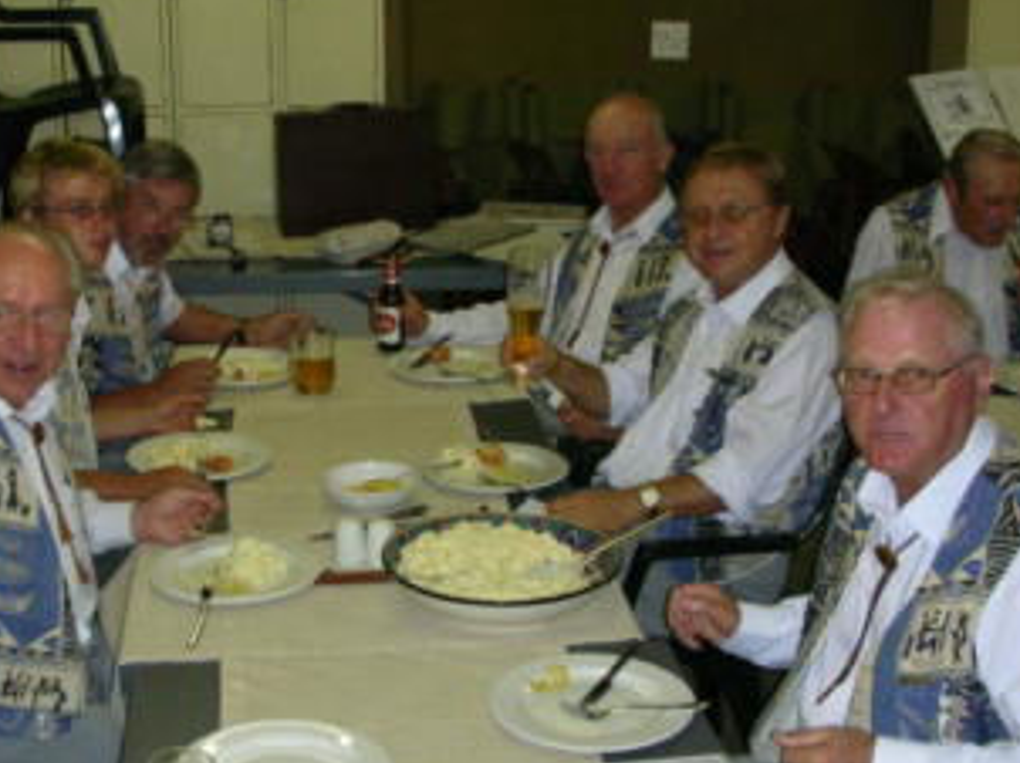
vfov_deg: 25.2
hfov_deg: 33.2
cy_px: 380
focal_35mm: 58
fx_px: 1708
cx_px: 429
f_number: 3
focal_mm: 5.8
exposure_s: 1/60.1
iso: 80
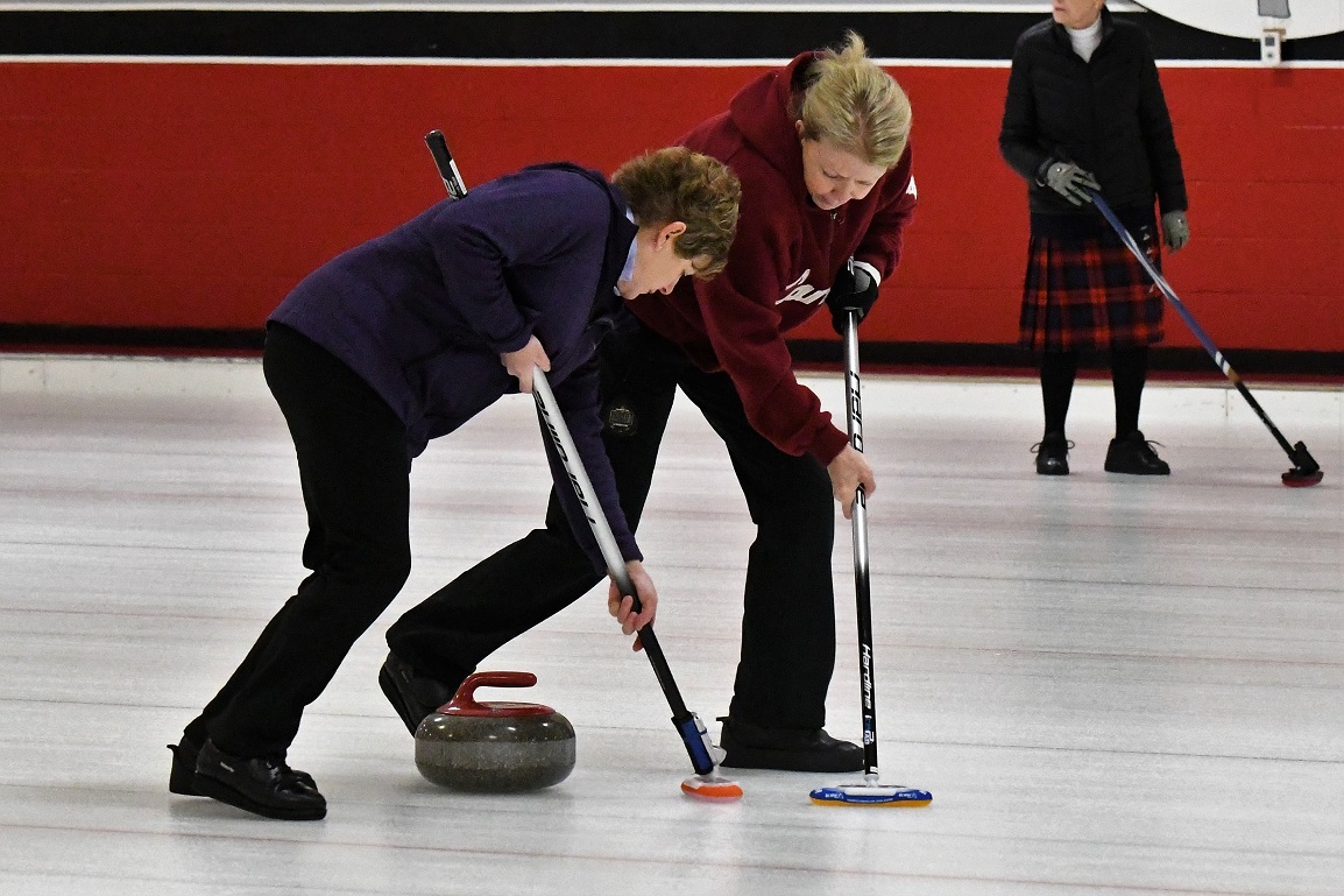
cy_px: 448
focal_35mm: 123
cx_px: 672
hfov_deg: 16.7
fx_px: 4591
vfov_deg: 11.1
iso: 12800
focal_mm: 82
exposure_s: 1/1000
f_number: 5.6
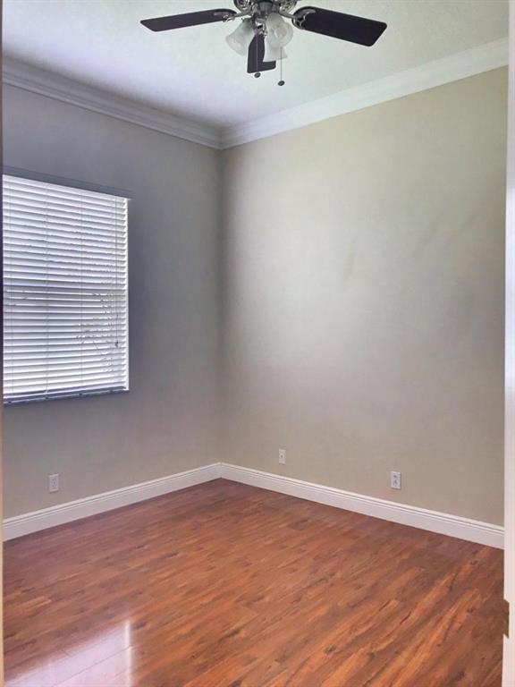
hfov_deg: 49.7
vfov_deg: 63.4
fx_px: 555
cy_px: 344
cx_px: 258
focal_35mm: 28
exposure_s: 1/40
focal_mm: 3.99
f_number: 1.8
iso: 25
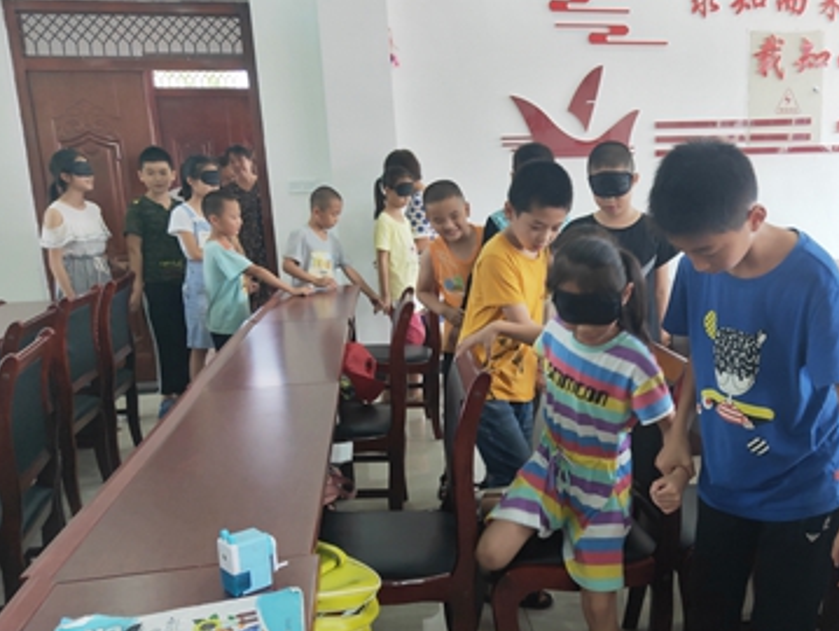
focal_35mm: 32
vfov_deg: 44.0
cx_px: 570
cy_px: 380
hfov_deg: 55.4
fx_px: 776
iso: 123
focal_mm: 3.97
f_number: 1.7
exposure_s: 1/50
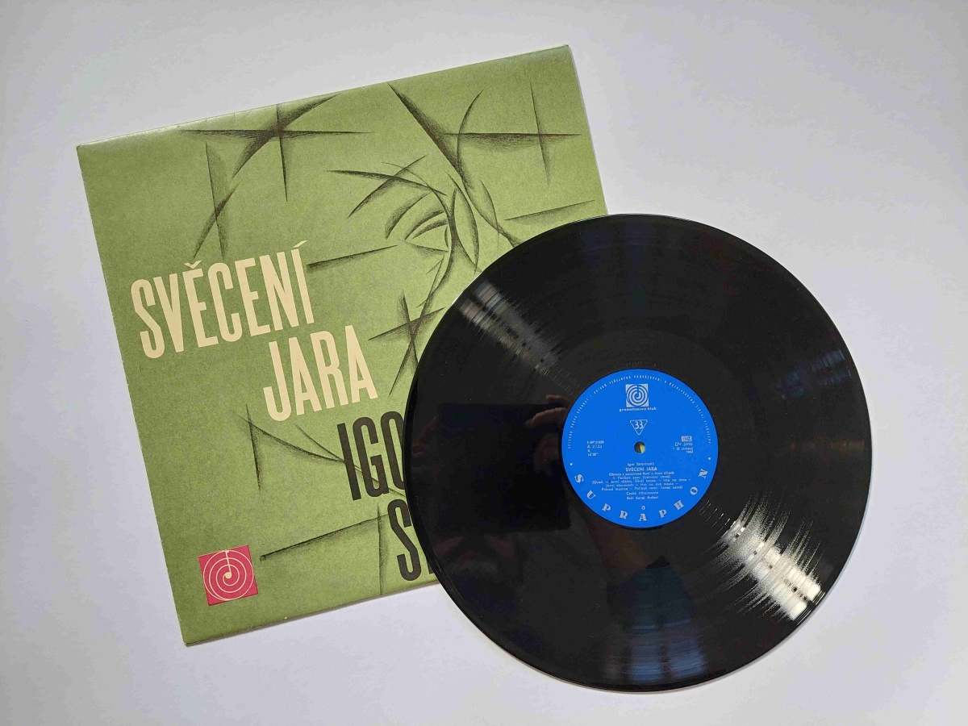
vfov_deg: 56.8
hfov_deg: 71.6
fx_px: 671
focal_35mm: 24
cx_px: 484
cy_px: 363
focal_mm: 5.23
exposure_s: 1/60
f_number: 1.8
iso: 160
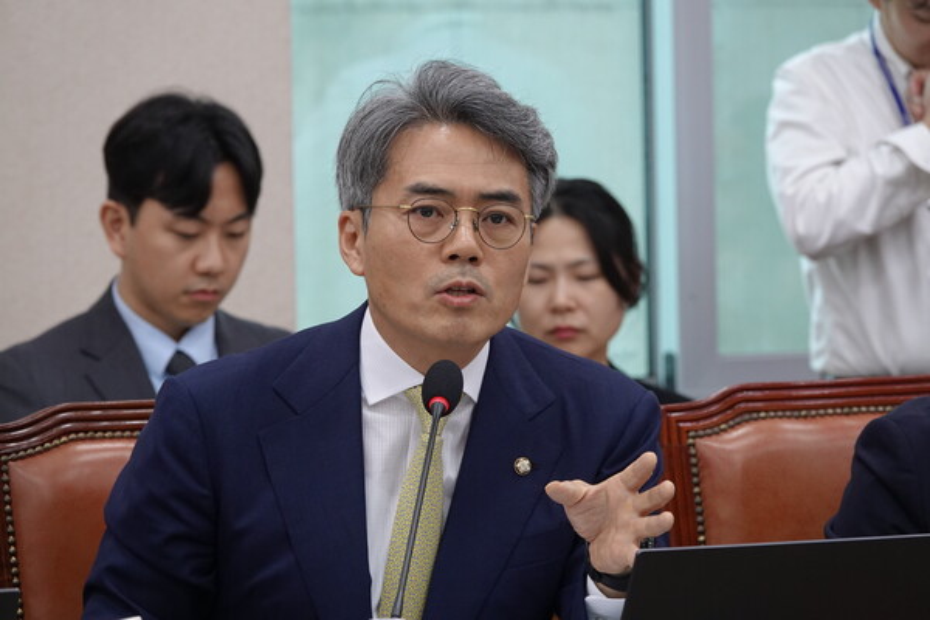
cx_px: 465
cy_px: 310
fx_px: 6380
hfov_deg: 8.3
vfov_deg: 5.6
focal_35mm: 247
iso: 800
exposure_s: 1/80
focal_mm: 90.45
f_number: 4
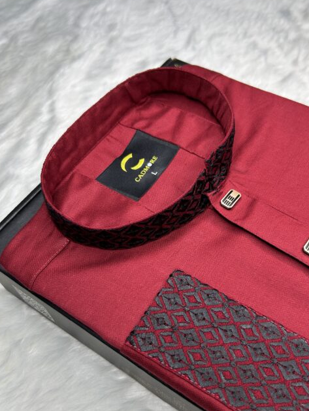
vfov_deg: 55.2
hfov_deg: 42.9
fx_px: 393
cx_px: 170
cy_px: 231
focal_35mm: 33
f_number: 1.5
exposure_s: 1/195
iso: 40
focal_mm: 5.7
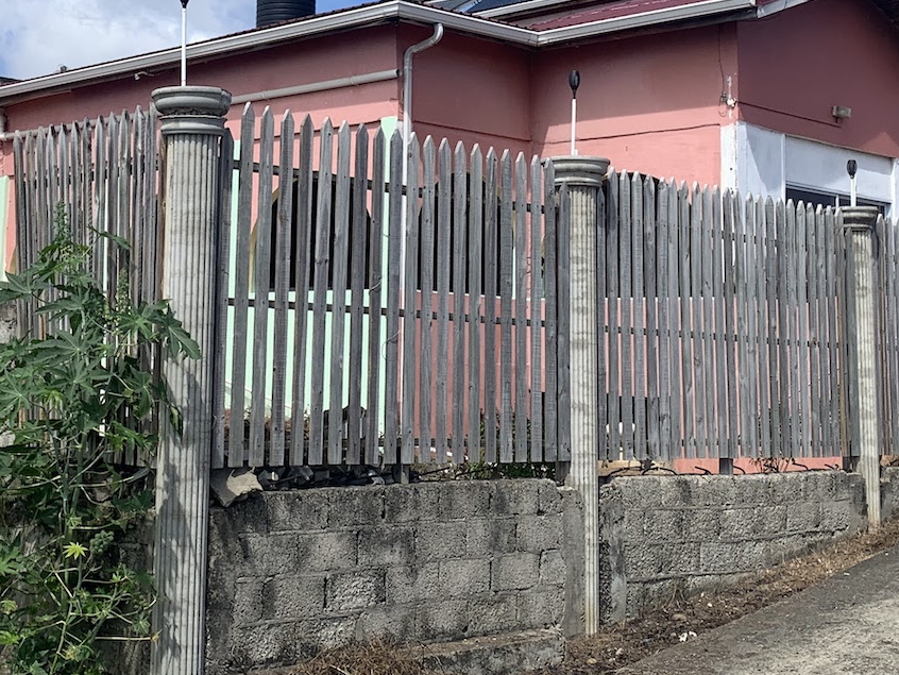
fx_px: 1533
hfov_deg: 32.4
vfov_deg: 24.5
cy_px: 157
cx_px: 292
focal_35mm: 59
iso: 25
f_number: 1.8
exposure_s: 1/2481
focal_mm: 4.25
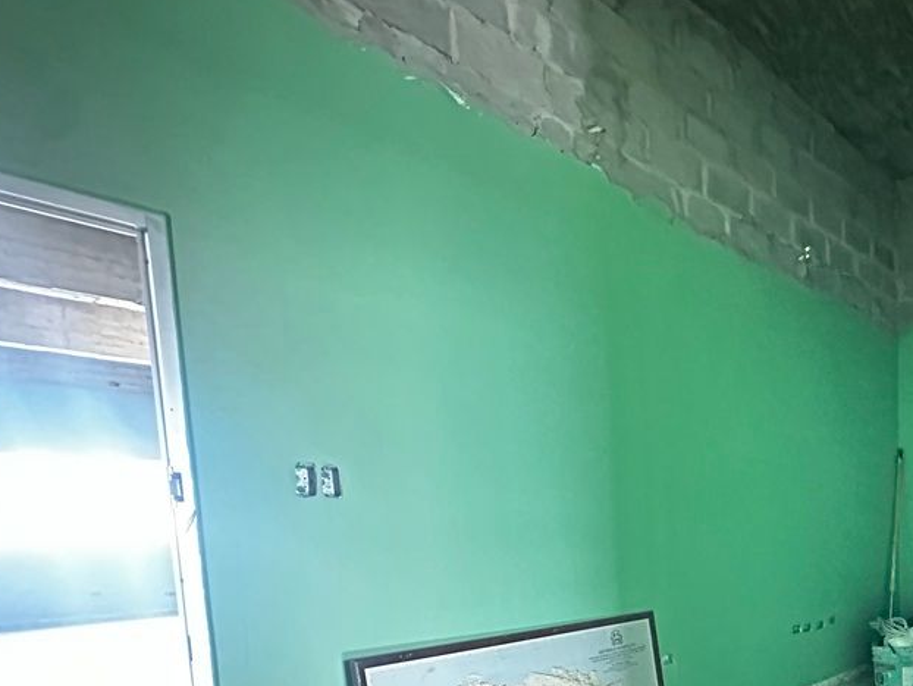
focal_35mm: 27
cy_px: 598
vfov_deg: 47.0
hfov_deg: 57.8
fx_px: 712
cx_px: 788
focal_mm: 2.22
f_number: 2.2
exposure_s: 1/17
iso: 2500
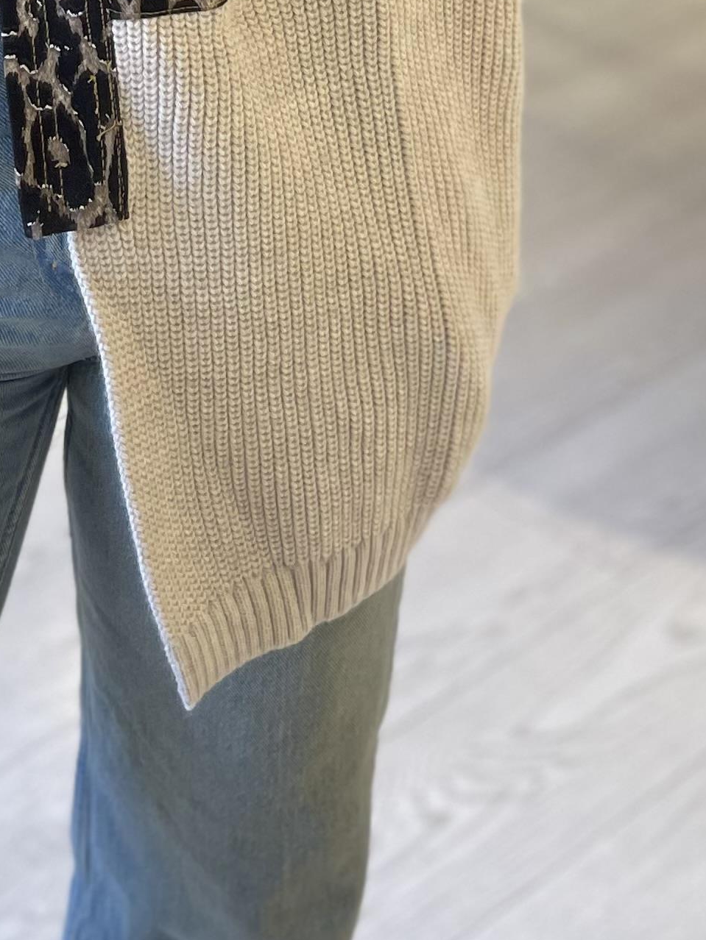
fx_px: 2229
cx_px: 57
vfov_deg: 20.4
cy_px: -481
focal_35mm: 82
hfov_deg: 17.7
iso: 100
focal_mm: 5.1
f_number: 1.6
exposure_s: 1/100
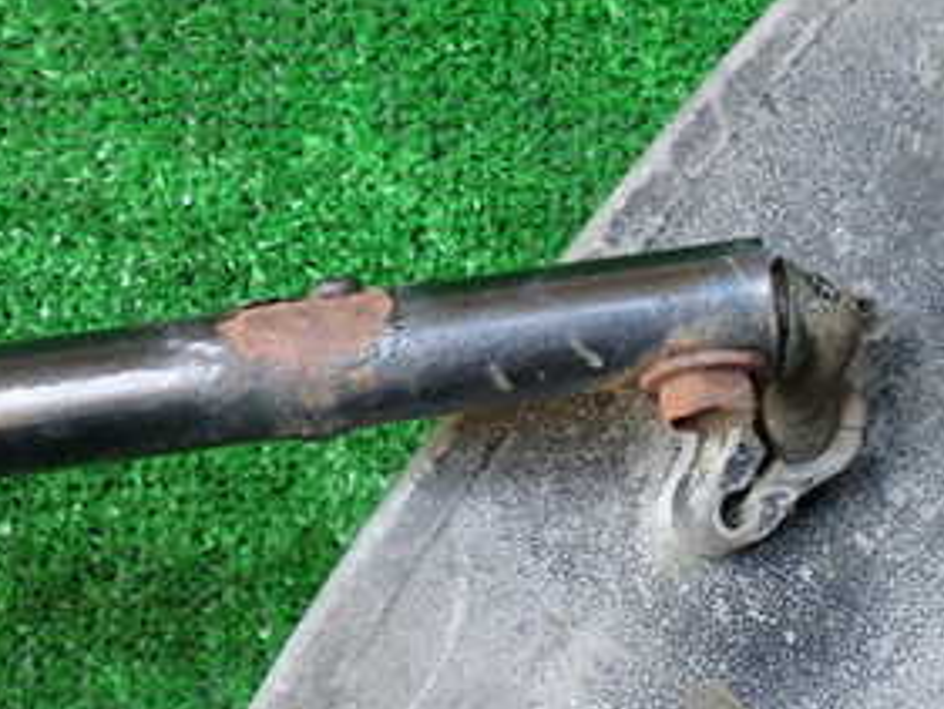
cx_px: 773
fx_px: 1746
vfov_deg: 22.7
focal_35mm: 64
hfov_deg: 29.5
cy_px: 531
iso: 200
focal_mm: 5.4
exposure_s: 1/50
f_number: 2.3
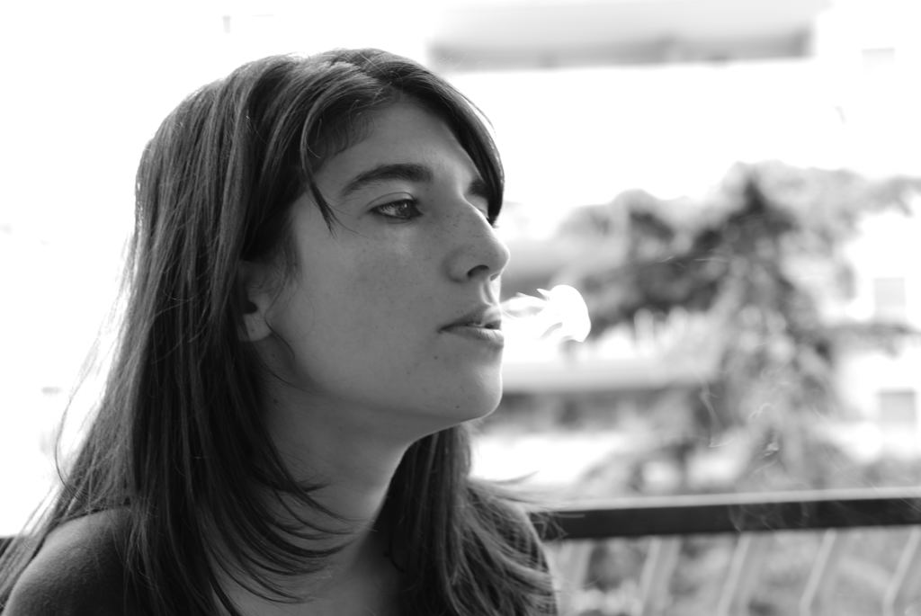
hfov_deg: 28.0
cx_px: 460
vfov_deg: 19.0
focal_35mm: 72
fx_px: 1844
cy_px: 308
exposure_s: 1/50
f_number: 5
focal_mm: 48
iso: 100
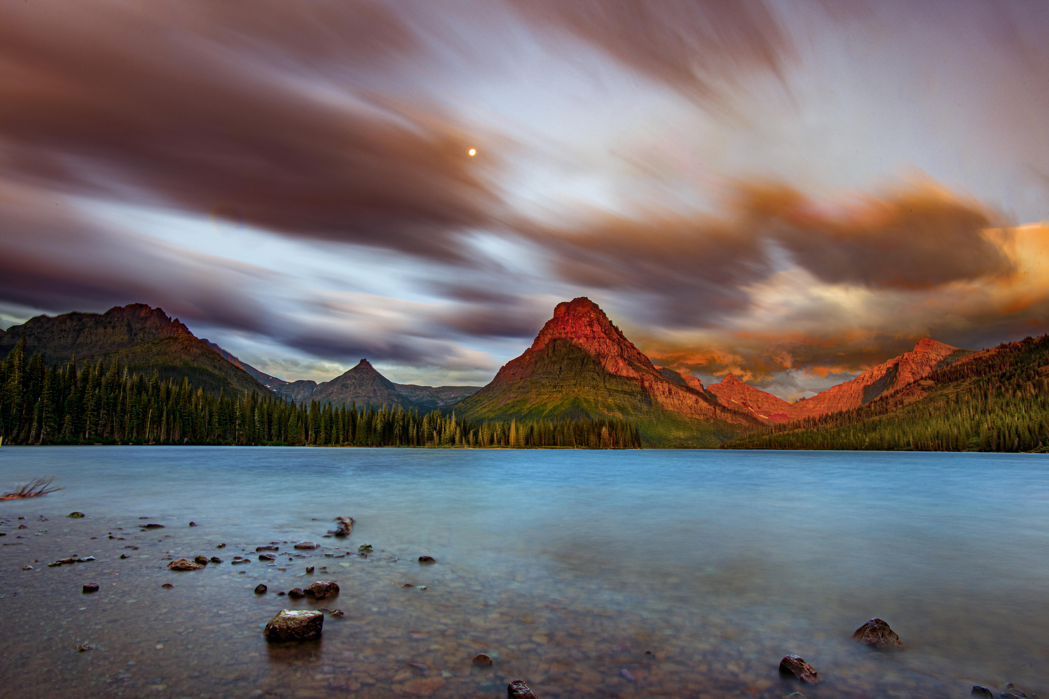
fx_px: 641
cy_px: 350
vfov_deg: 57.2
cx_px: 524
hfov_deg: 78.6
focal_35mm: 22
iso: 31
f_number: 22
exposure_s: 6
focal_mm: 22
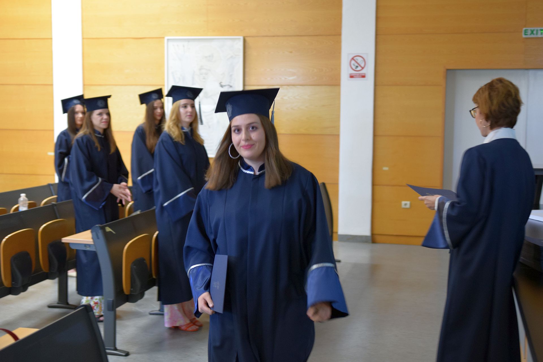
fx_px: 679
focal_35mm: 45
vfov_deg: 29.9
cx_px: 272
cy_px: 181
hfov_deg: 43.6
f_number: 2
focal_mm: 30
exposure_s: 1/60
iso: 800
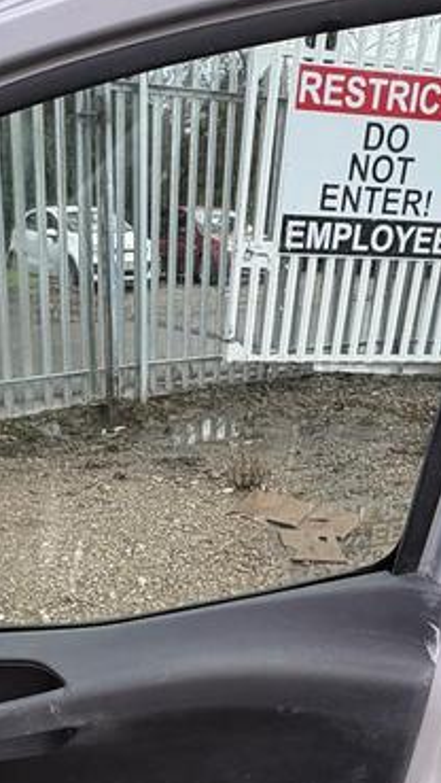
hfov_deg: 31.9
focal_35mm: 37
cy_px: 543
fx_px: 768
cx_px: 165
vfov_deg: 52.6
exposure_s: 1/99
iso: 64
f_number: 2.2
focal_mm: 2.22
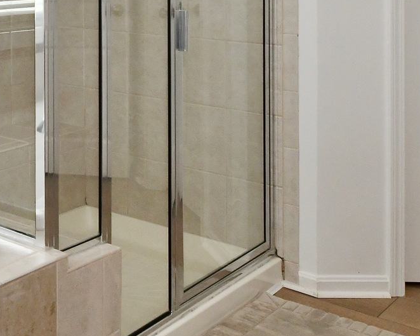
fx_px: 758
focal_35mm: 61
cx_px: -141
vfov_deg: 23.4
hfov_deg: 26.0
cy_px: -37
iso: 800
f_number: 9
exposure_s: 1/250
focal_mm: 14
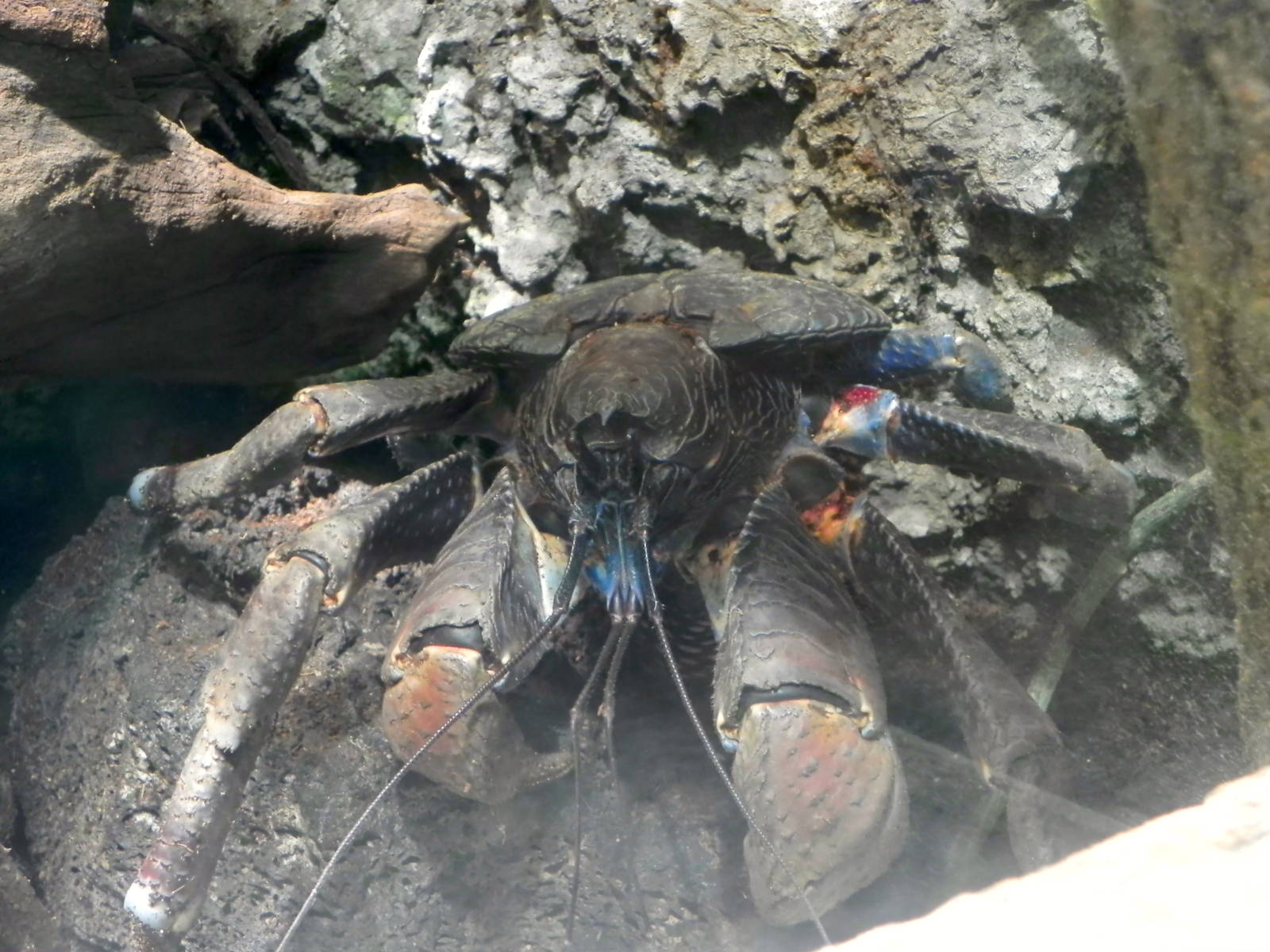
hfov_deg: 29.4
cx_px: 635
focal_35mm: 66
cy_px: 476
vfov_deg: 22.3
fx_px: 2421
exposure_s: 1/3.4
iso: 200
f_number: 3.5
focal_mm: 11.8
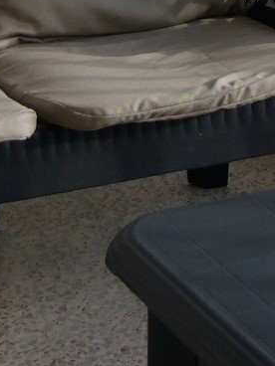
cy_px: -50
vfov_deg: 14.0
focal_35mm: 137
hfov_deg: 10.7
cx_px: 275
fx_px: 1451
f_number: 2.8
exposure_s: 1/320
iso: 80
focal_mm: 5.8
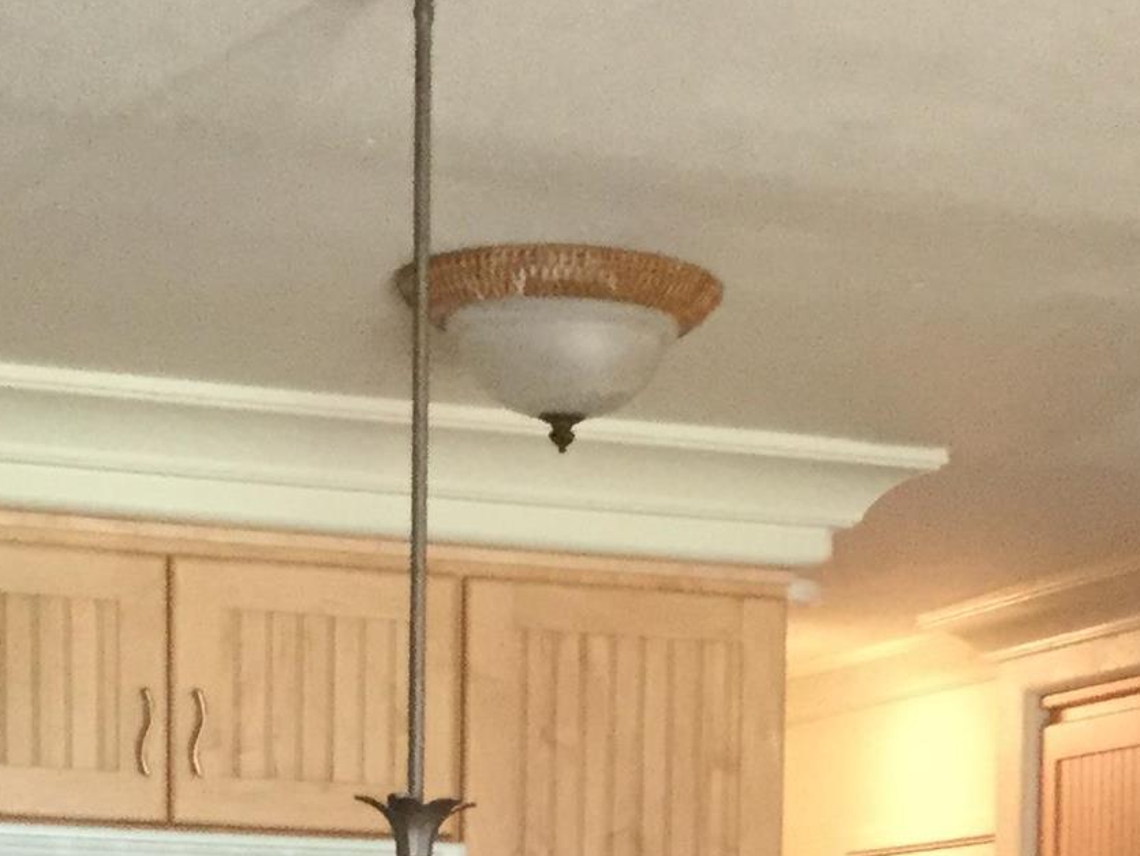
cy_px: 1350
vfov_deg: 12.3
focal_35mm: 114
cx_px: 766
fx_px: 3756
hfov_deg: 17.2
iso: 125
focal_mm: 3.3
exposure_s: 1/30
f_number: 2.4
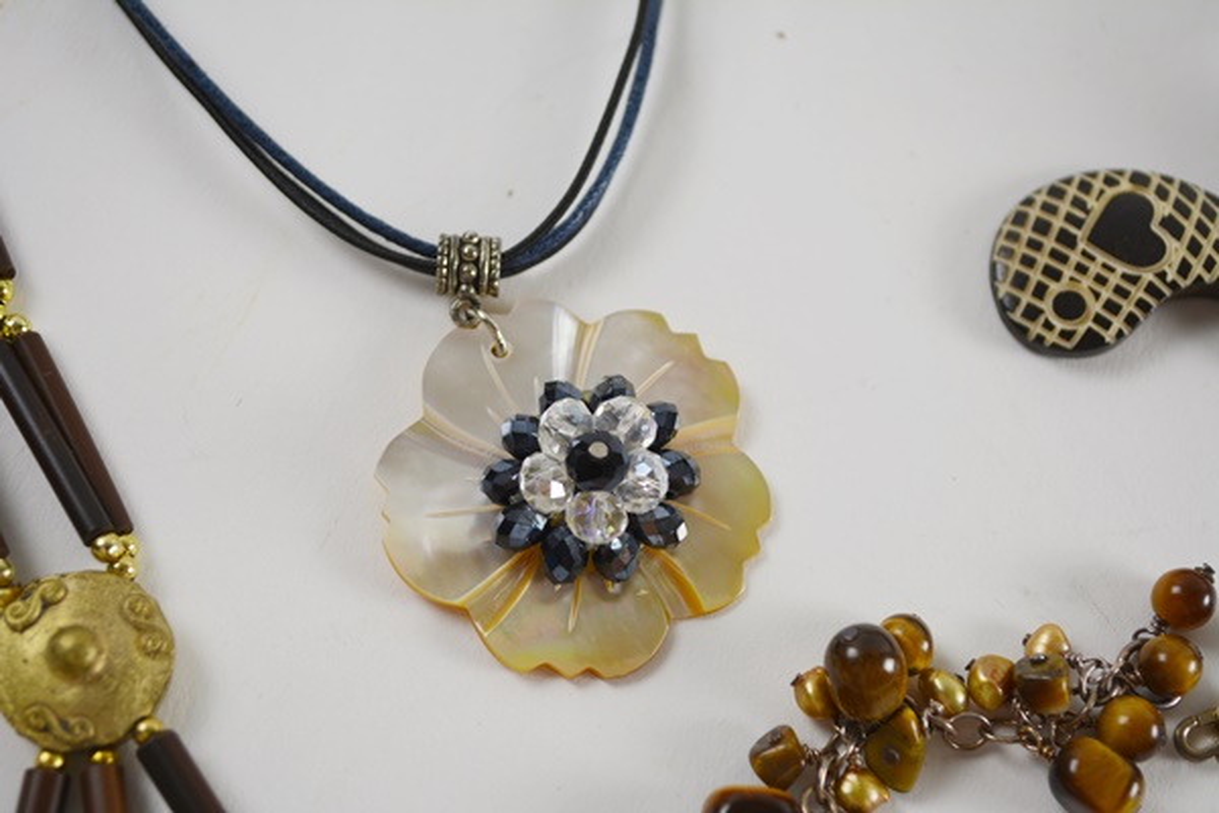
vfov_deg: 22.6
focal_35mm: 60
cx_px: 610
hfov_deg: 33.4
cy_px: 406
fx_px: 2032
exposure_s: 1/125
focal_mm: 40
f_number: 5.6
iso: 200
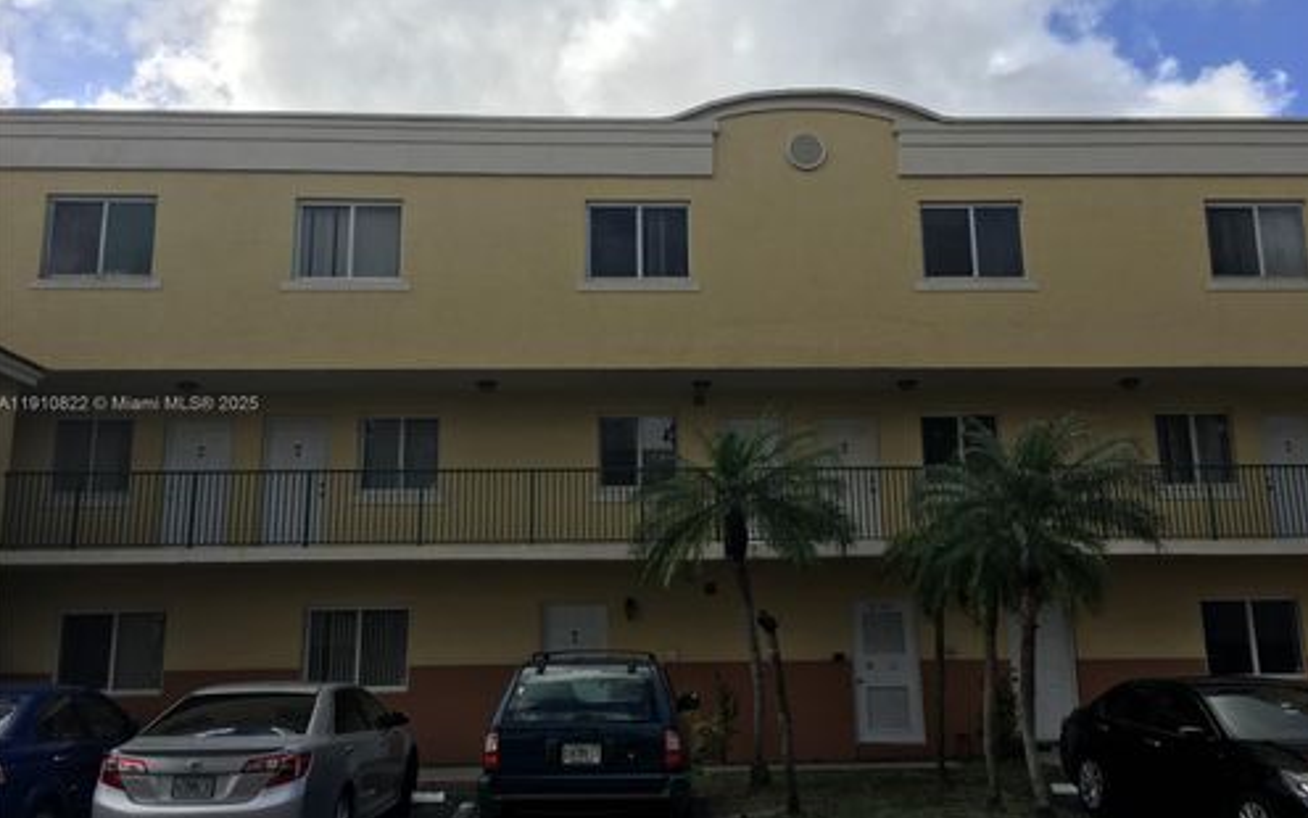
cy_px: 405
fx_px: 1105
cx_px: 654
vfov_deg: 40.6
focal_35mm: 31
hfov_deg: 61.2
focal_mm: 4.15
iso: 25
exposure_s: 1/1748
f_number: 2.2
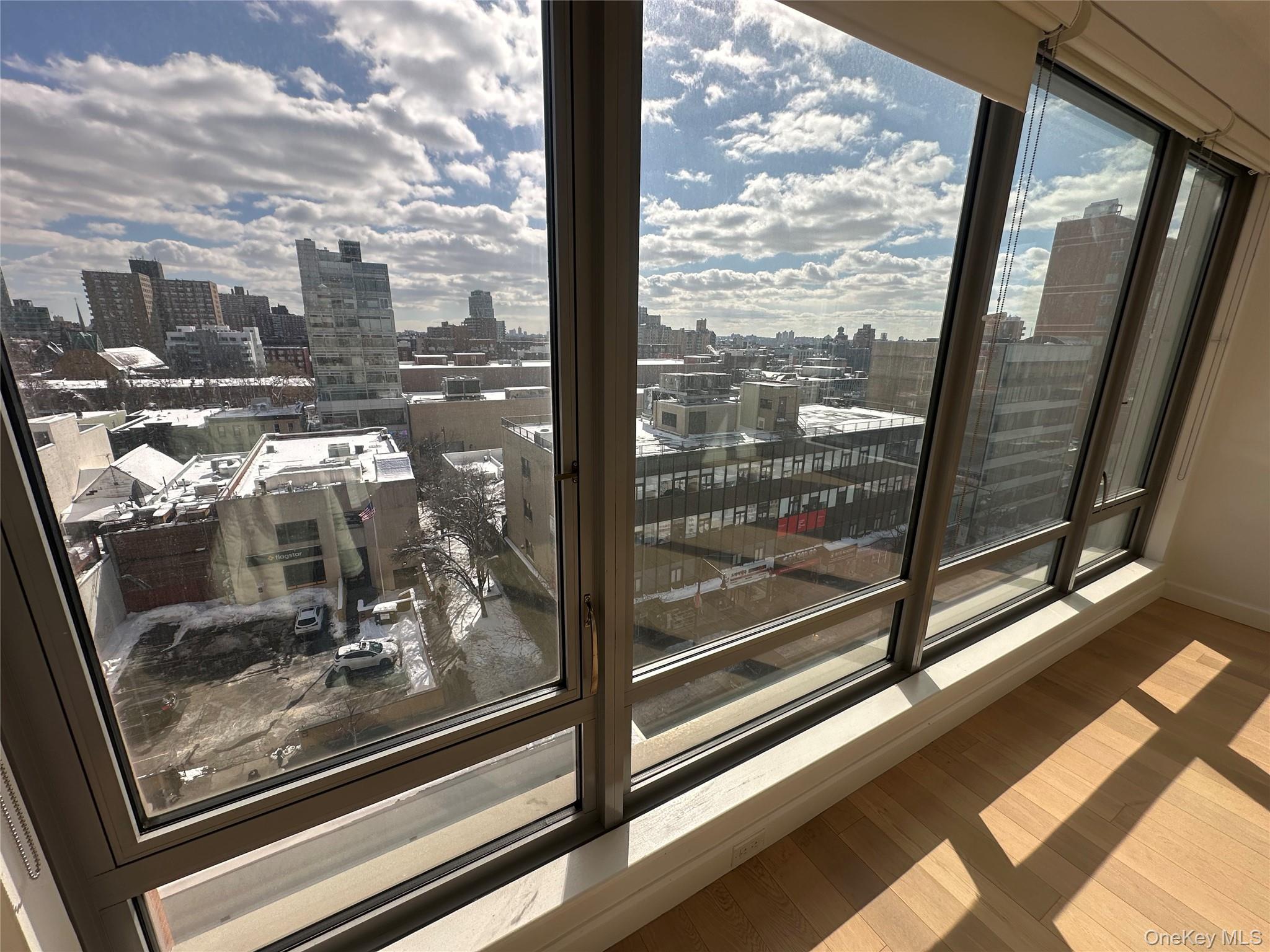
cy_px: 476
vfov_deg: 85.7
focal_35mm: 14
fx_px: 514
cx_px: 635
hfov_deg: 102.1
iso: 50
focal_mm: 2.22
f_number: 2.2
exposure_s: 1/2020
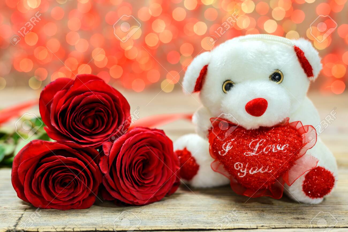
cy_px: 116
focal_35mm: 50
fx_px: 483
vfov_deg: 27.0
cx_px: 174
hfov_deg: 39.6
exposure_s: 1/10
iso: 100
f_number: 2.8
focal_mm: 50
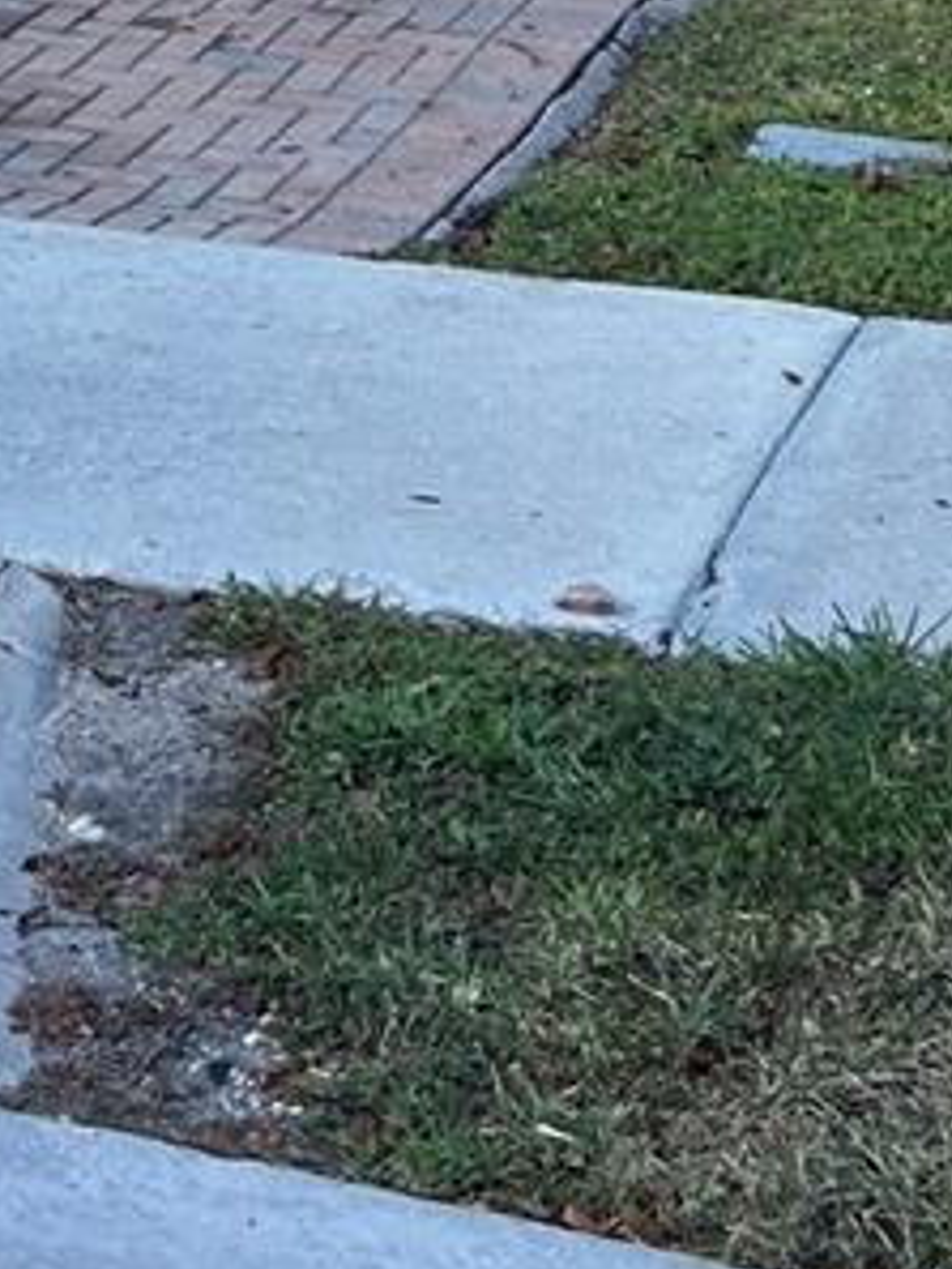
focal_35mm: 105
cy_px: -1038
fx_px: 3847
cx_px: 38
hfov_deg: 13.9
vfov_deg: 15.8
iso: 50
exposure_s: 1/1196
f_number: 1.5
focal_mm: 5.7
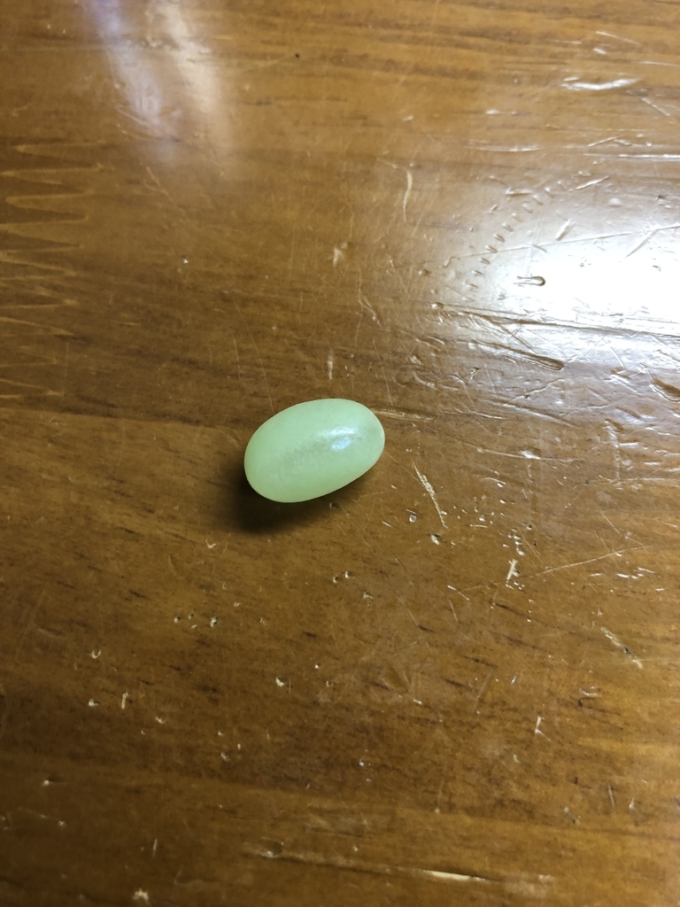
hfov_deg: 49.7
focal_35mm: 28
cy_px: 454
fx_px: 733
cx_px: 340
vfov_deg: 63.4
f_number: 1.8
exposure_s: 1/20
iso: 40
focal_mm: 3.99
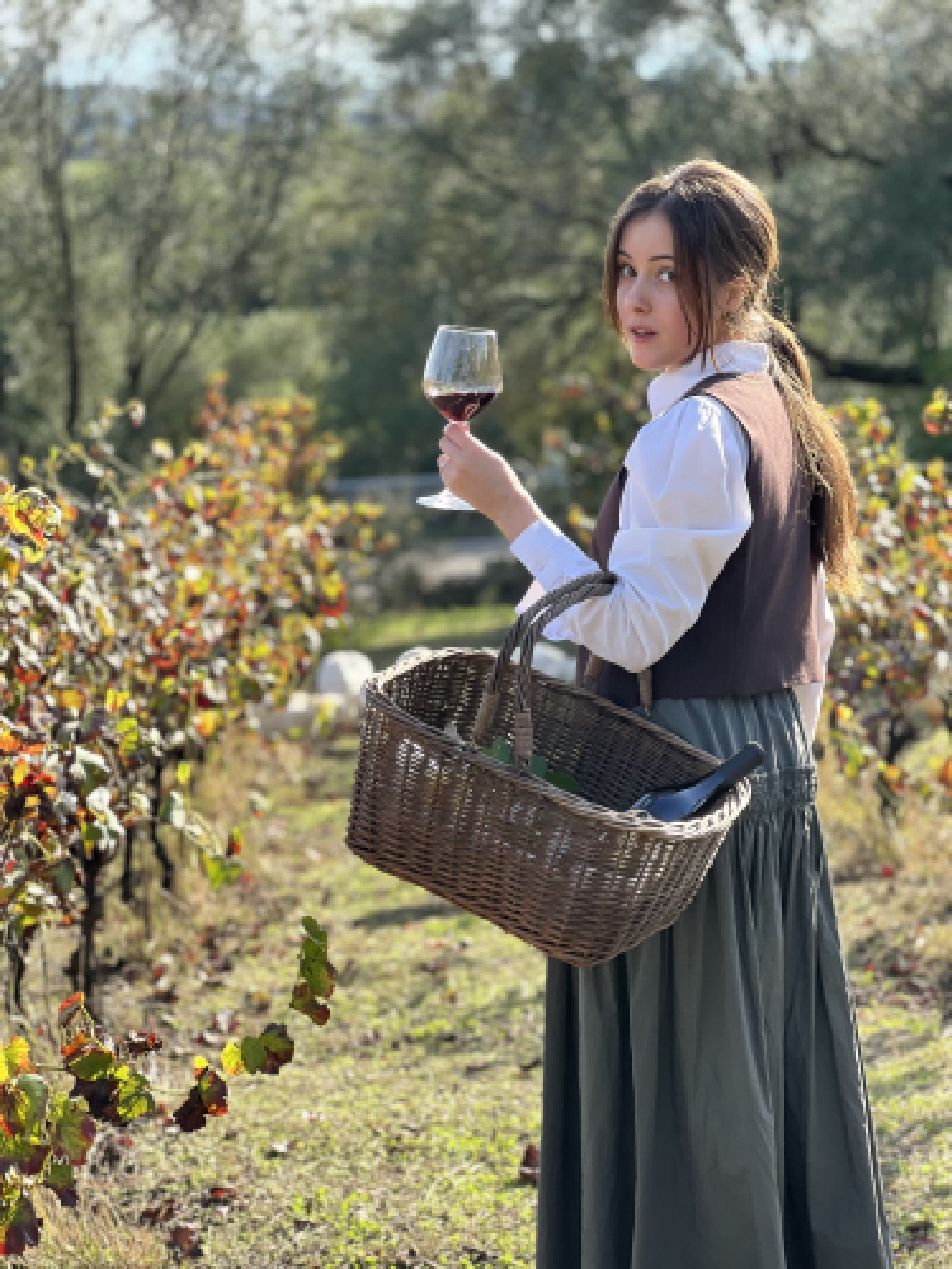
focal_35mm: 77
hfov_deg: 19.1
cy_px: 634
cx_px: 476
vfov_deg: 25.3
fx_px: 2824
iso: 20
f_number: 2.8
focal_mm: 9
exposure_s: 1/122
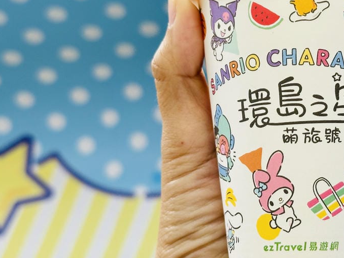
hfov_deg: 22.6
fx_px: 844
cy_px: 81
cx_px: 290
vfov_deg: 17.3
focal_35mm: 85
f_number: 1.78
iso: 80
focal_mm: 6.86
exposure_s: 1/69
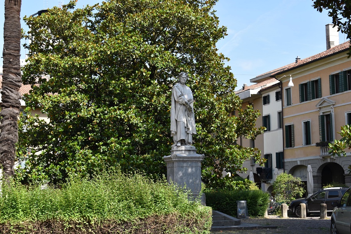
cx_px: 176
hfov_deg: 31.9
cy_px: 117
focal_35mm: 63
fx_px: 614
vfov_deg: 21.6
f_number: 7.1
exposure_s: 1/200
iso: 100
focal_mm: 42
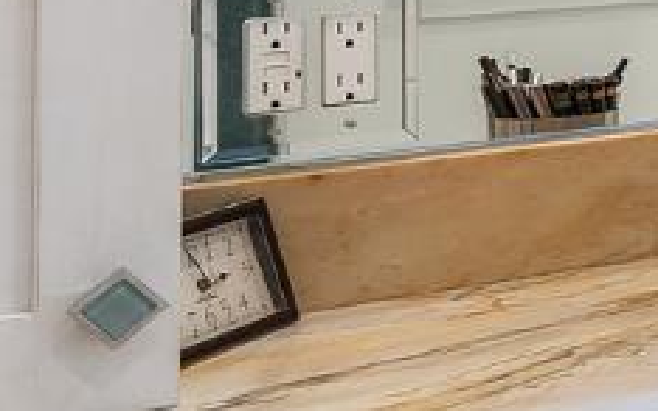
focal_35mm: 111
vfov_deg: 11.3
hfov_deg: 12.3
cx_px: 1791
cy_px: -210
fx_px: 1990
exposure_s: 1/6
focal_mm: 17
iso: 200
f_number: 8
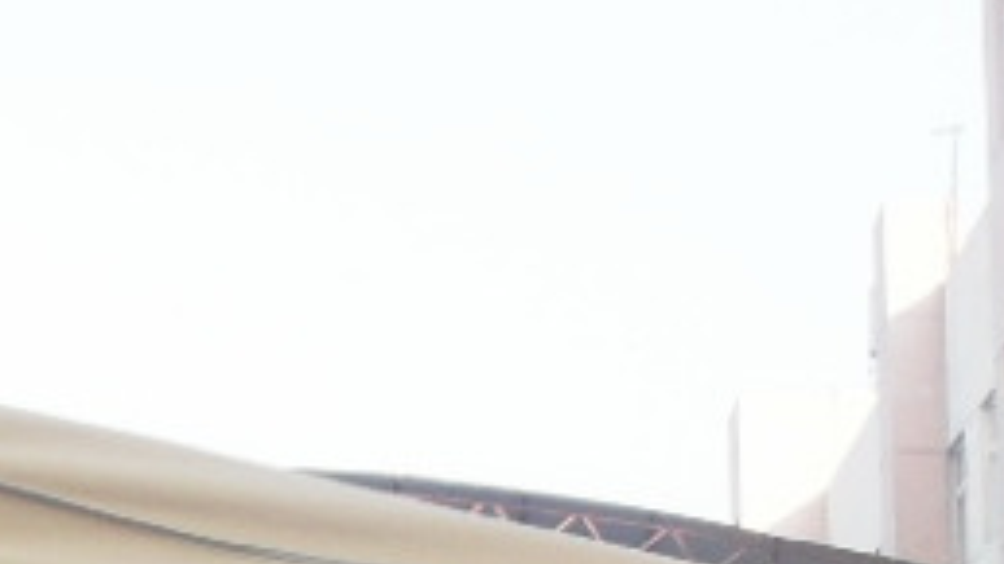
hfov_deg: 14.5
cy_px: 1194
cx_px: 261
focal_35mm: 148
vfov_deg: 7.8
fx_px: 3939
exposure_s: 1/250
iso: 80
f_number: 3.2
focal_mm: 6.3
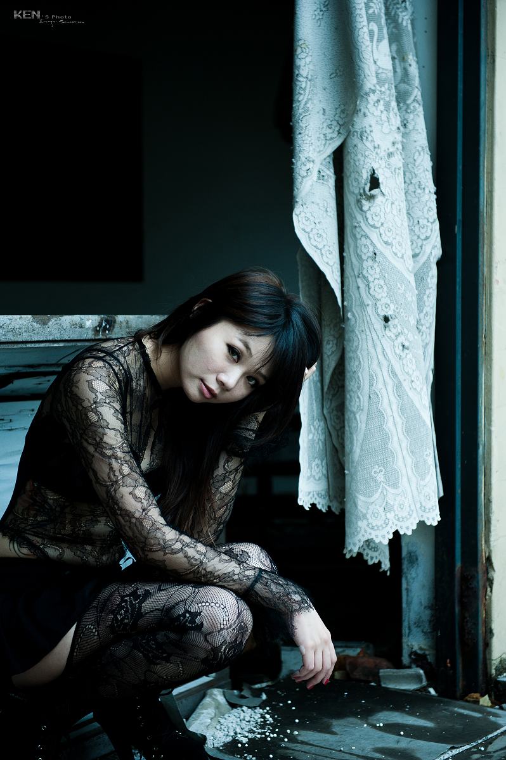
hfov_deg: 19.4
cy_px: 380
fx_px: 1478
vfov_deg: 28.9
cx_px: 253
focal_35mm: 70
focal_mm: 70
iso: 800
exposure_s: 1/1000
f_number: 3.5
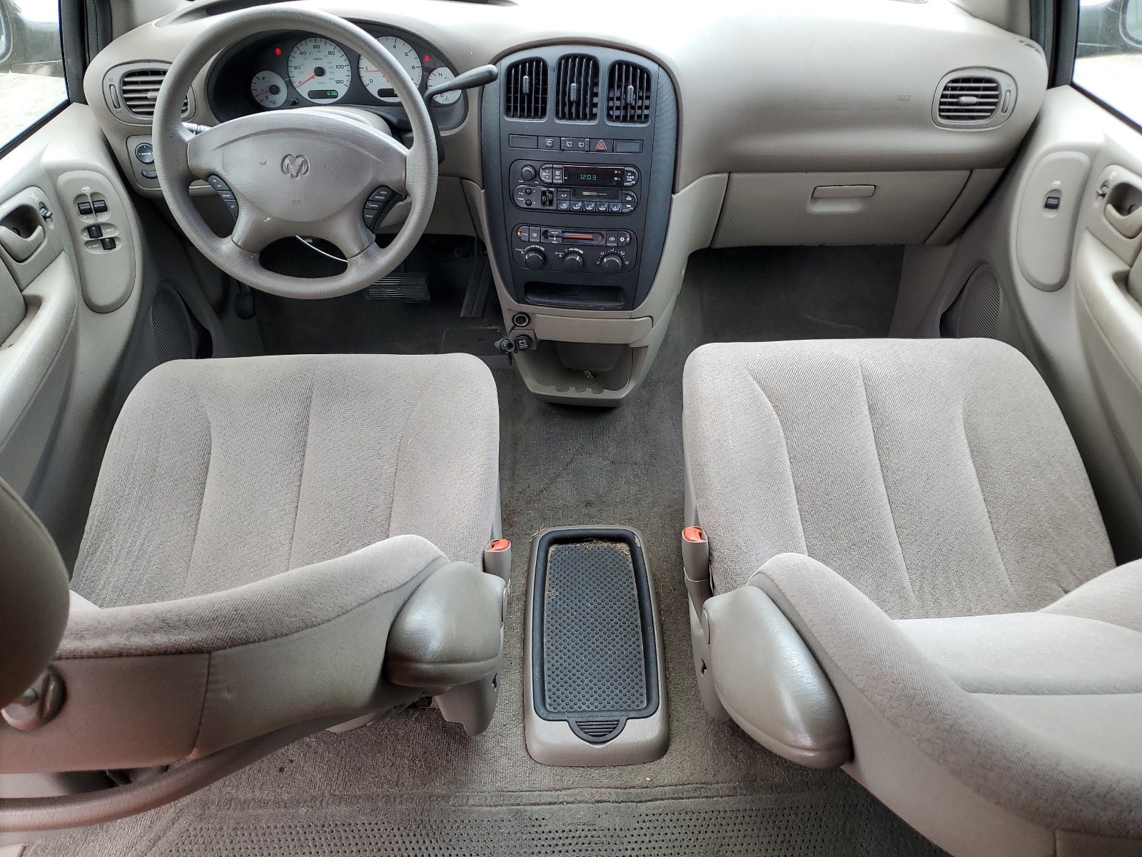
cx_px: 571
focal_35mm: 26
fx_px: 858
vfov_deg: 53.1
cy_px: 428
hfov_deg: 67.3
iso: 50
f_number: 1.5
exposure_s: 1/204
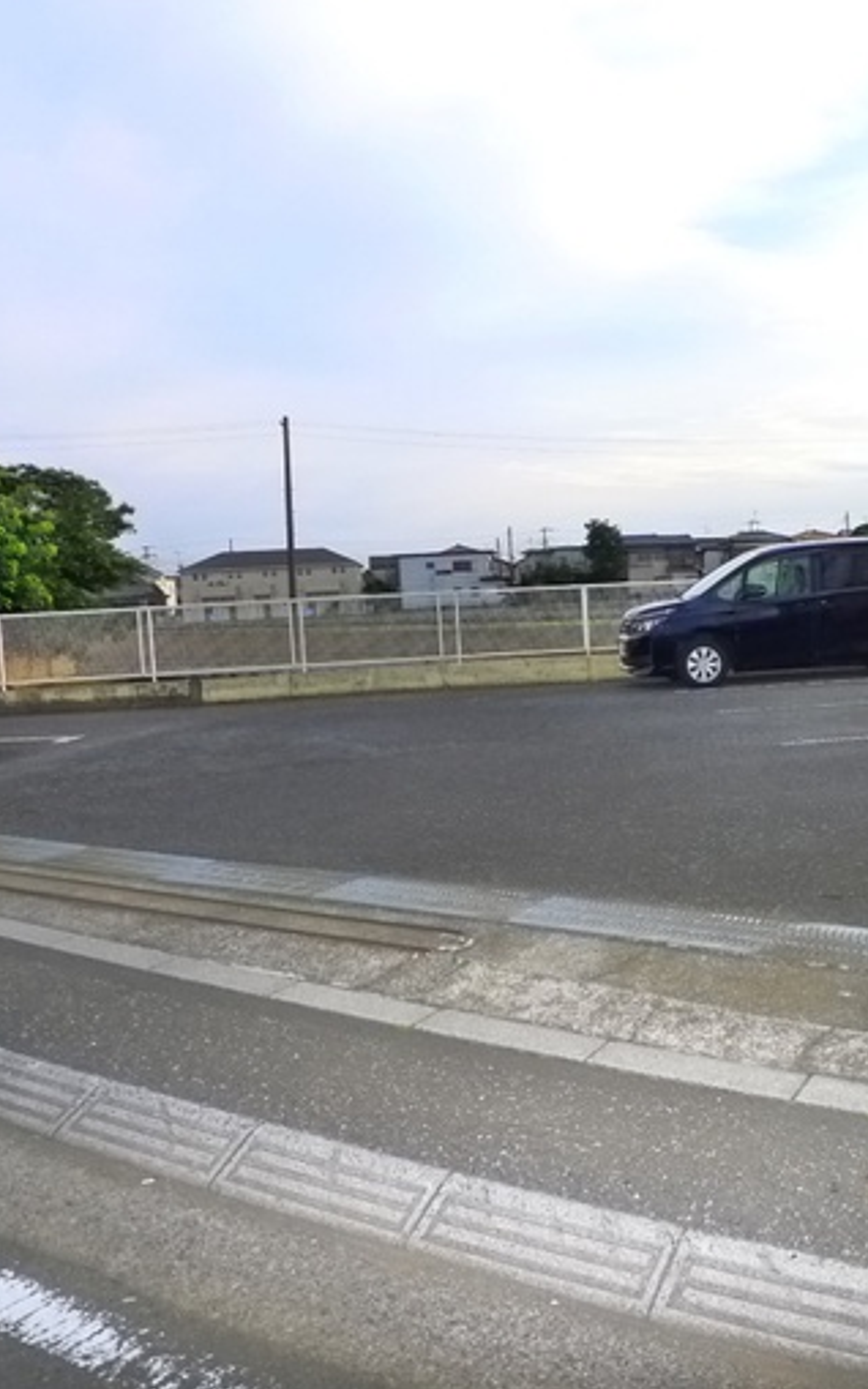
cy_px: 681
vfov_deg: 55.3
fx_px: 1325
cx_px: 712
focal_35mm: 35
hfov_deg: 35.0
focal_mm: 5.1
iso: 400
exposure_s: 1/250
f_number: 2.8
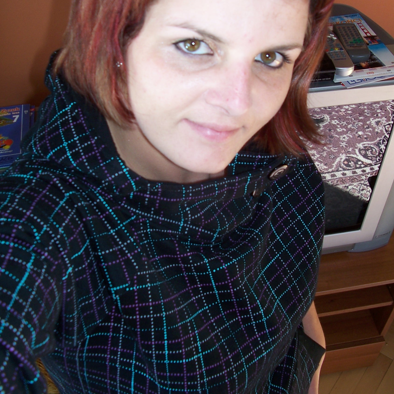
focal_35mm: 42
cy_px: 137
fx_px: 541
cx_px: 194
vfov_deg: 39.6
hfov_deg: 40.0
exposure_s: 1/60
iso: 80
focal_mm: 6
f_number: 2.8
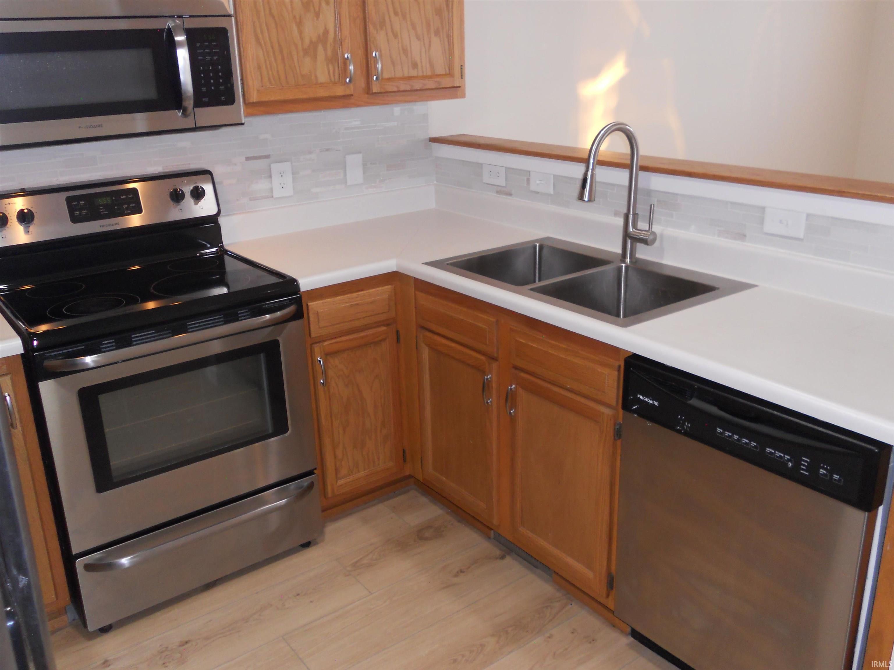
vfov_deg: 44.2
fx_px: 826
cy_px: 335
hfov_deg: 56.8
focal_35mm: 32
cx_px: 447
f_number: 3.5
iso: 200
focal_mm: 5.8
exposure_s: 1/25
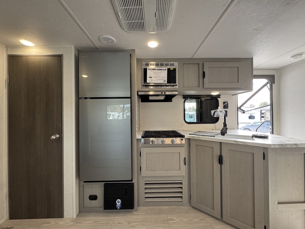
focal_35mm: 14
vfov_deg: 85.7
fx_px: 123
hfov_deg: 102.1
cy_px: 114
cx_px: 152
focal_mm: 2.22
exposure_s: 1/99
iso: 125
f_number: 2.2
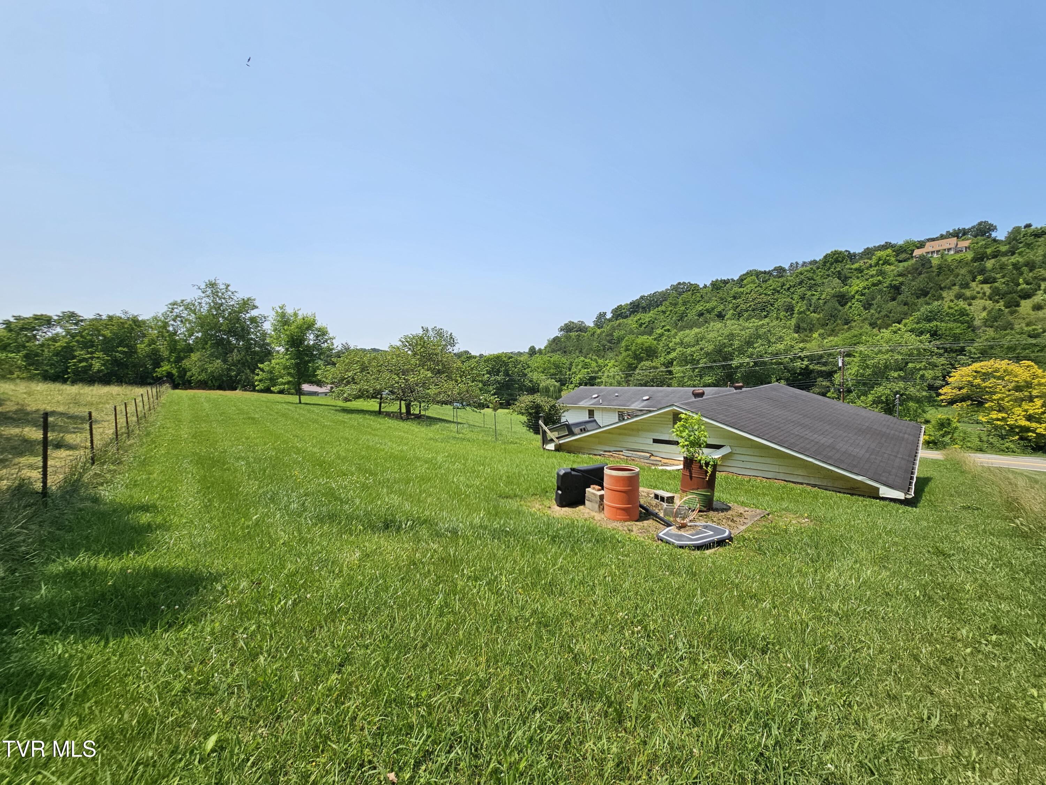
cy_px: 392
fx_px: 393
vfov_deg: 89.9
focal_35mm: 13
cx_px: 523
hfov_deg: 106.2
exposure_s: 1/3194
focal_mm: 2.2
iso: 50
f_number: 2.2
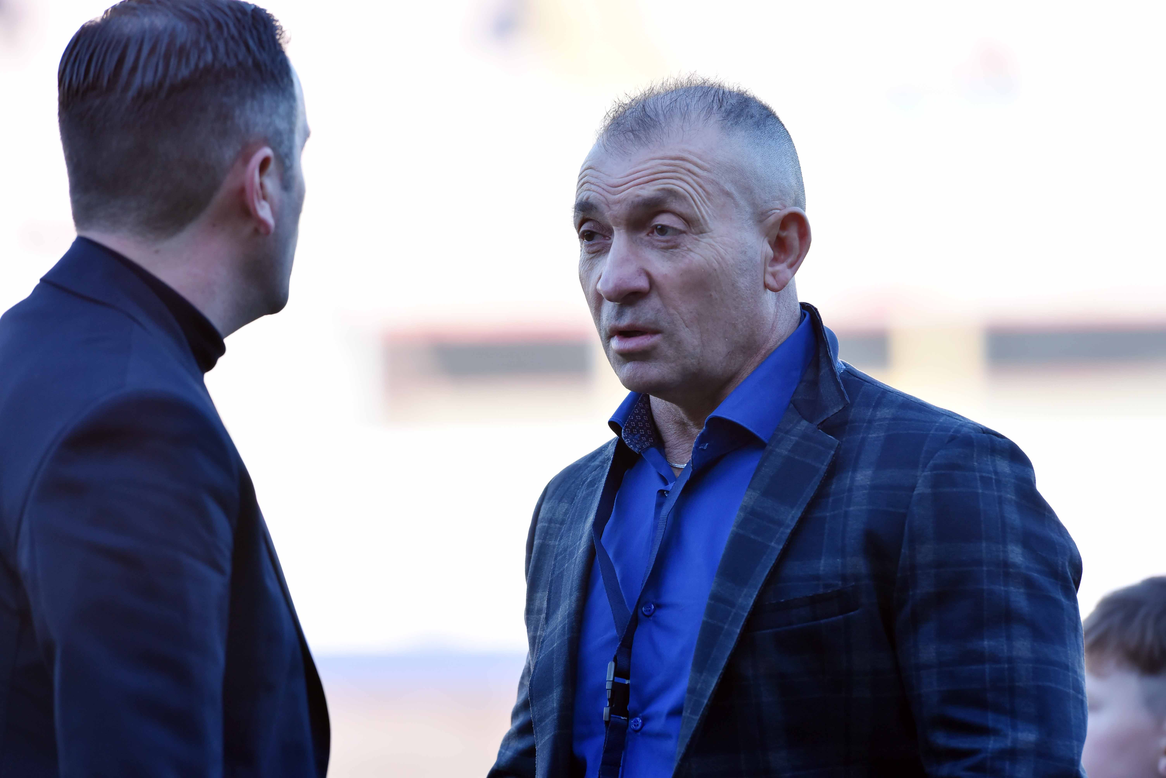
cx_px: 583
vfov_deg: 3.4
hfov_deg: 5.2
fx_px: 12960
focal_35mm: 400
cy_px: 389
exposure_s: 1/1000
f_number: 5
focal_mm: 400
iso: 800
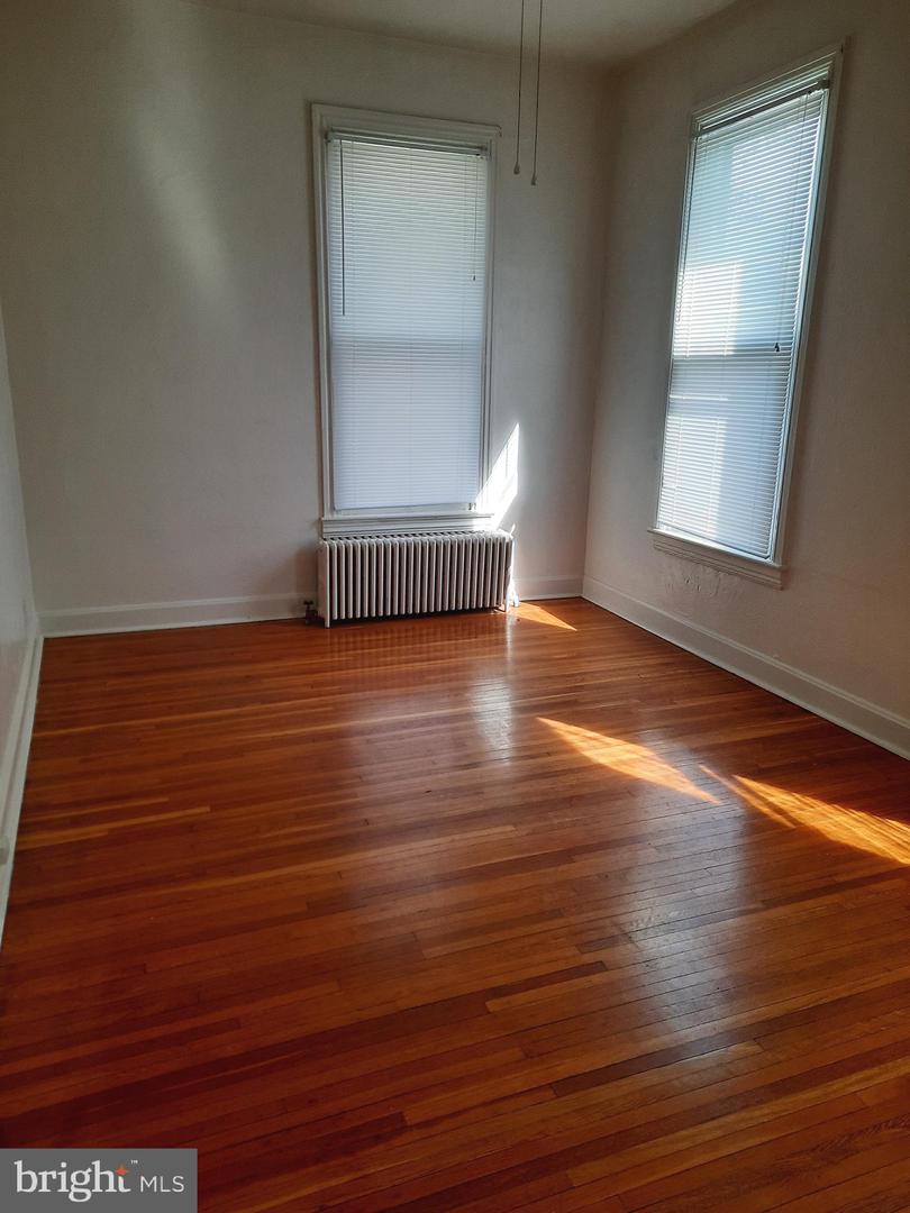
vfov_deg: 69.4
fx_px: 876
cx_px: 455
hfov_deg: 54.9
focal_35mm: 25
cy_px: 606
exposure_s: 1/60
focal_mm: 4.6
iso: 64
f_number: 2
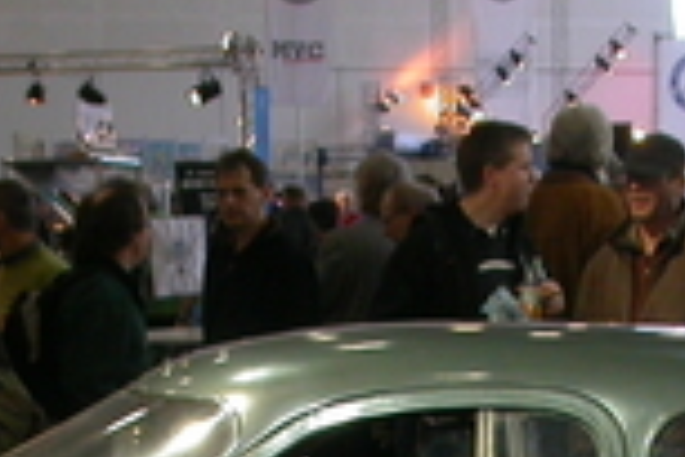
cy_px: 793
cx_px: 434
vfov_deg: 8.5
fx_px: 2949
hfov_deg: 13.2
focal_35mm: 155
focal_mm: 7.85
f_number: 2.6
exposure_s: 1/43.2
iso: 100
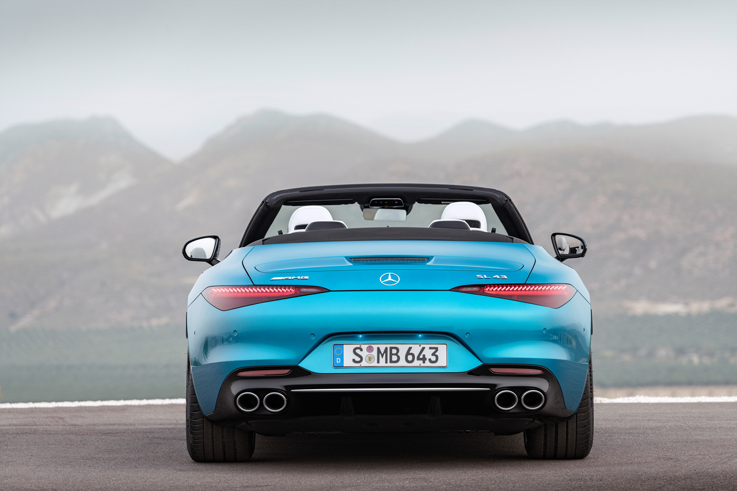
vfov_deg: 7.6
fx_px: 3684
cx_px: 368
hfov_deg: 11.4
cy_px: 246
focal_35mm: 180
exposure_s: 1/40
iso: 200
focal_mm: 180
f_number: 5.6
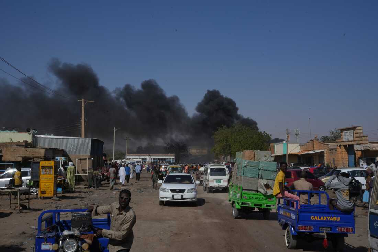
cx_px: 189
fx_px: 504
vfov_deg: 28.1
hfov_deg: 41.1
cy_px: 126
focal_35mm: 48
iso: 400
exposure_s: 1/500
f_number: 22
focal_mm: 48
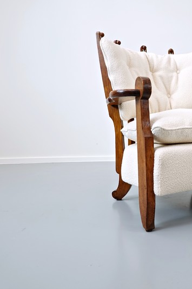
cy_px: 142
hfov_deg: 33.2
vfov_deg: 51.9
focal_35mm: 37
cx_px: 188
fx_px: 296
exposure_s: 1/50
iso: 125
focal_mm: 9
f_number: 2.8
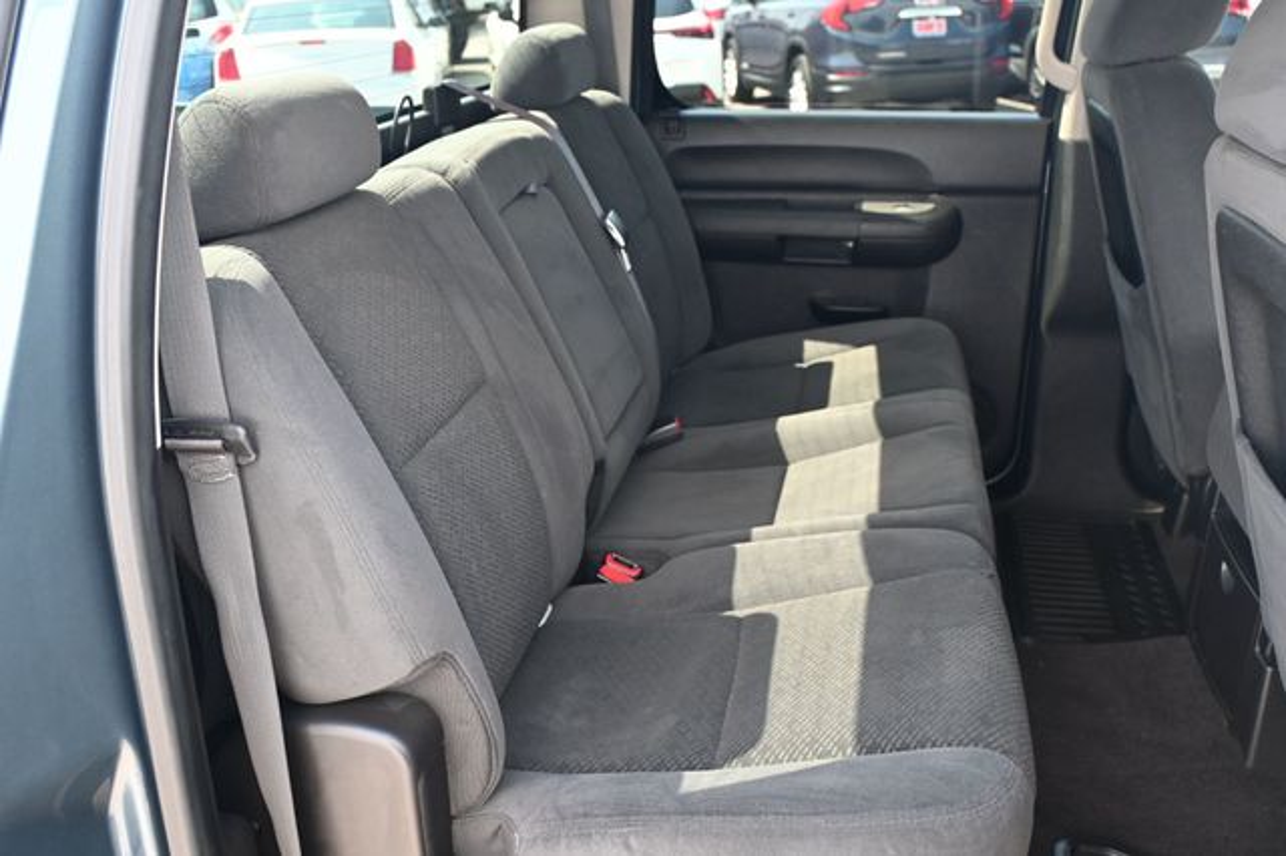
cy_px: 428
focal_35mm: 34
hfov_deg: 56.2
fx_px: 1205
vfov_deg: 39.1
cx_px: 643
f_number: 4
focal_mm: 22.5
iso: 1000
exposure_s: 1/125
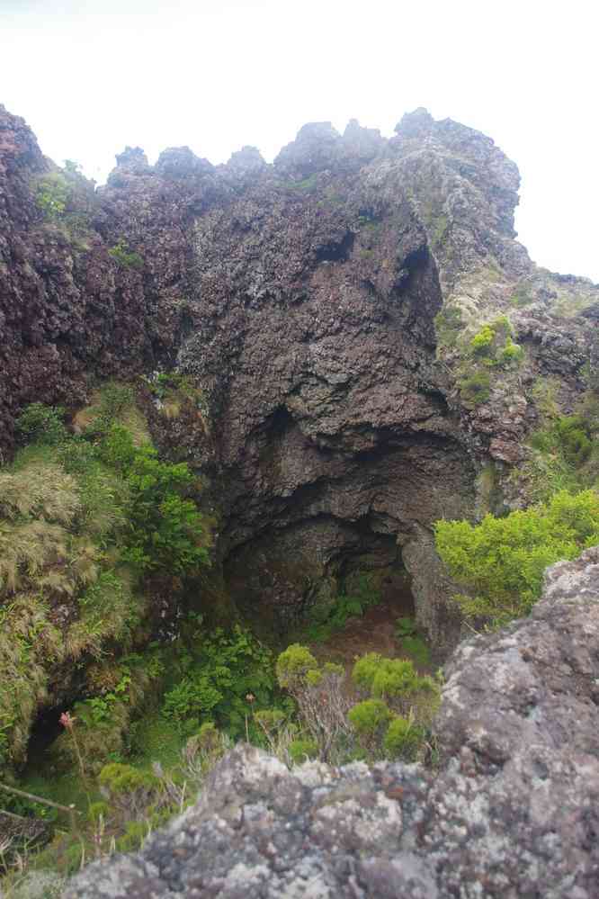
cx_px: 300
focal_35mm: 27
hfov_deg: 47.9
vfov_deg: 67.4
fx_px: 674
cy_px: 450
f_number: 7.1
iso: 200
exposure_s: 1/40
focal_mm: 18
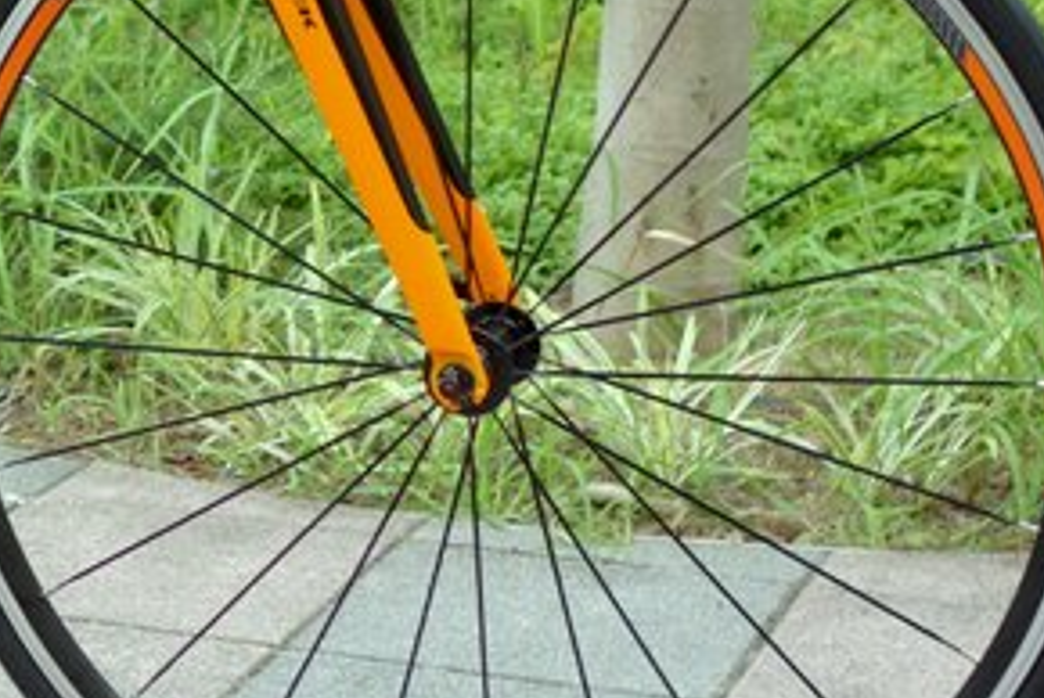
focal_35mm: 135
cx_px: -115
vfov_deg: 10.1
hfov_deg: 14.8
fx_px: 3919
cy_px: 22
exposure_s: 1/40
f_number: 3.2
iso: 320
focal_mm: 18.02
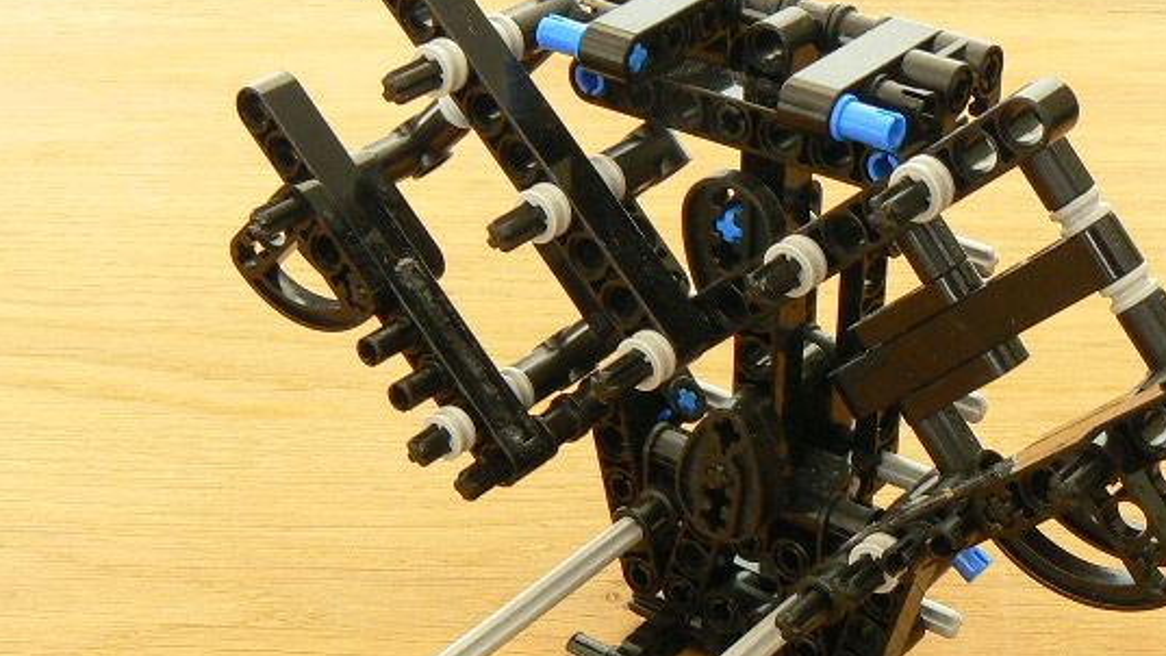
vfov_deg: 16.3
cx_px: 690
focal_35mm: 74
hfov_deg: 28.5
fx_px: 2288
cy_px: 384
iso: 100
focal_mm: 7
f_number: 5
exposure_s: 2
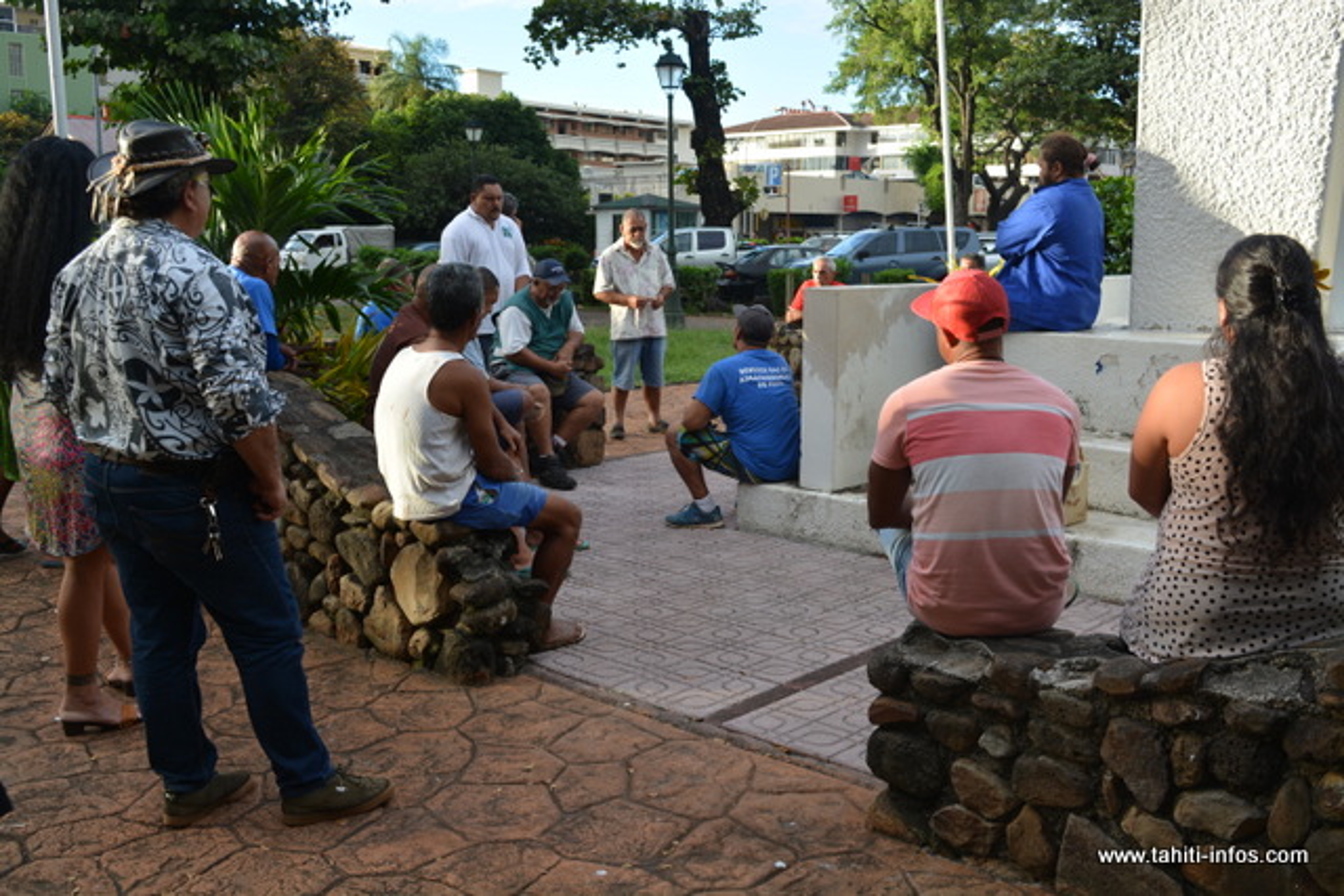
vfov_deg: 36.9
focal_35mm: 36
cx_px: 672
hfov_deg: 53.1
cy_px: 448
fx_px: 1344
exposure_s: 1/160
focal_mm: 24
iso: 200
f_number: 6.3
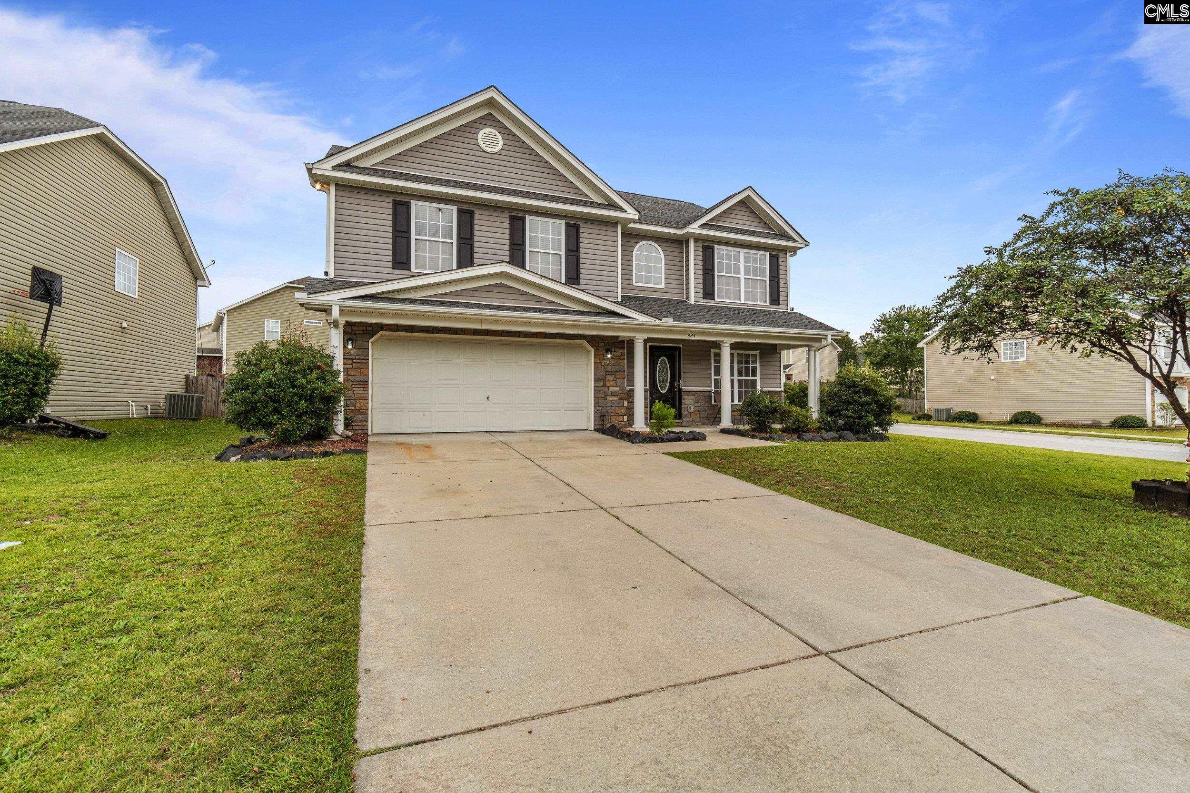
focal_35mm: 15
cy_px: 396
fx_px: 496
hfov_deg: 100.4
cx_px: 595
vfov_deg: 77.3
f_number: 8
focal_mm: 10
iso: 250
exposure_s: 1/250
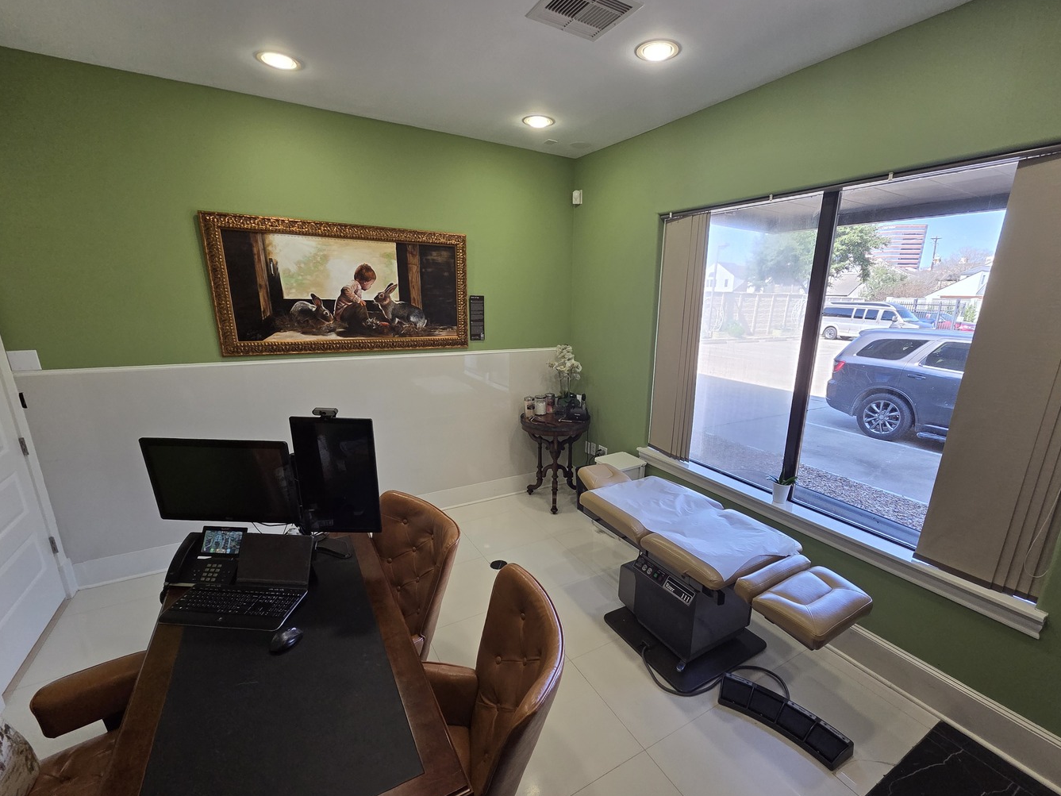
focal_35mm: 14
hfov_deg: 101.9
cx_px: 570
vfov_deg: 85.6
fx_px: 429
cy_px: 421
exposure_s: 1/120
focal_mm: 2.2
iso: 200
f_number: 2.2
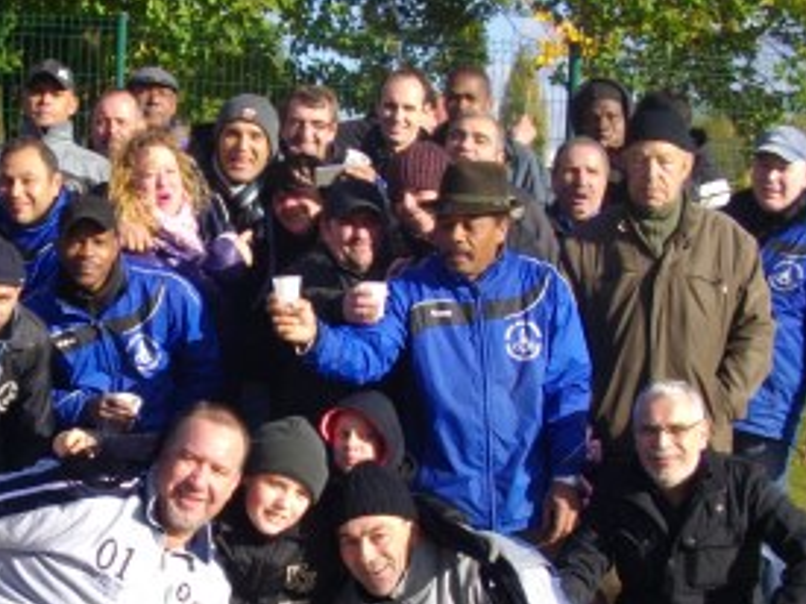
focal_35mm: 88
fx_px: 2048
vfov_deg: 16.7
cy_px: 387
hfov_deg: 21.7
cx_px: 54
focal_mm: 6.2
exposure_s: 1/250
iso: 100
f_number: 5.6
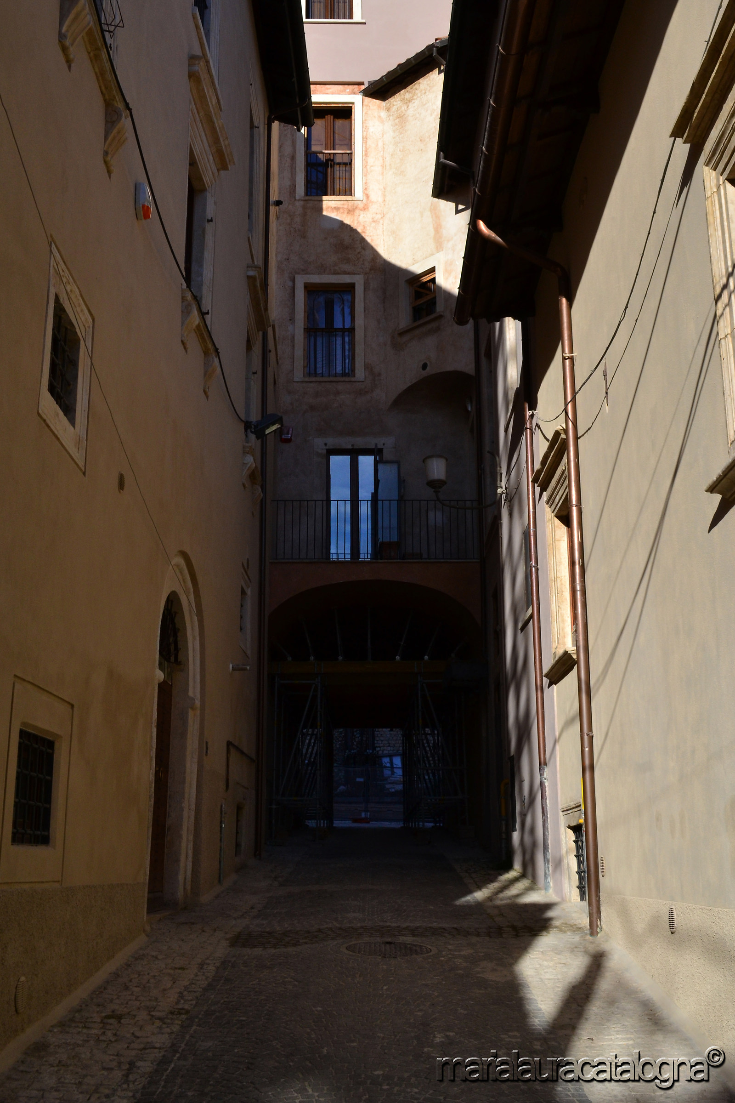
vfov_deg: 53.1
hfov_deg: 36.9
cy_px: 552
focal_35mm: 36
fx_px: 1102
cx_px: 368
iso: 400
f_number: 11
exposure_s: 1/400
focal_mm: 24
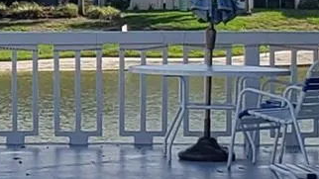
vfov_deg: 6.7
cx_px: -142
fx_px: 1522
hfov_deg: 11.5
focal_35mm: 180
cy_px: 10
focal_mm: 4.3
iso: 50
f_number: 2.4
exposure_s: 1/1457
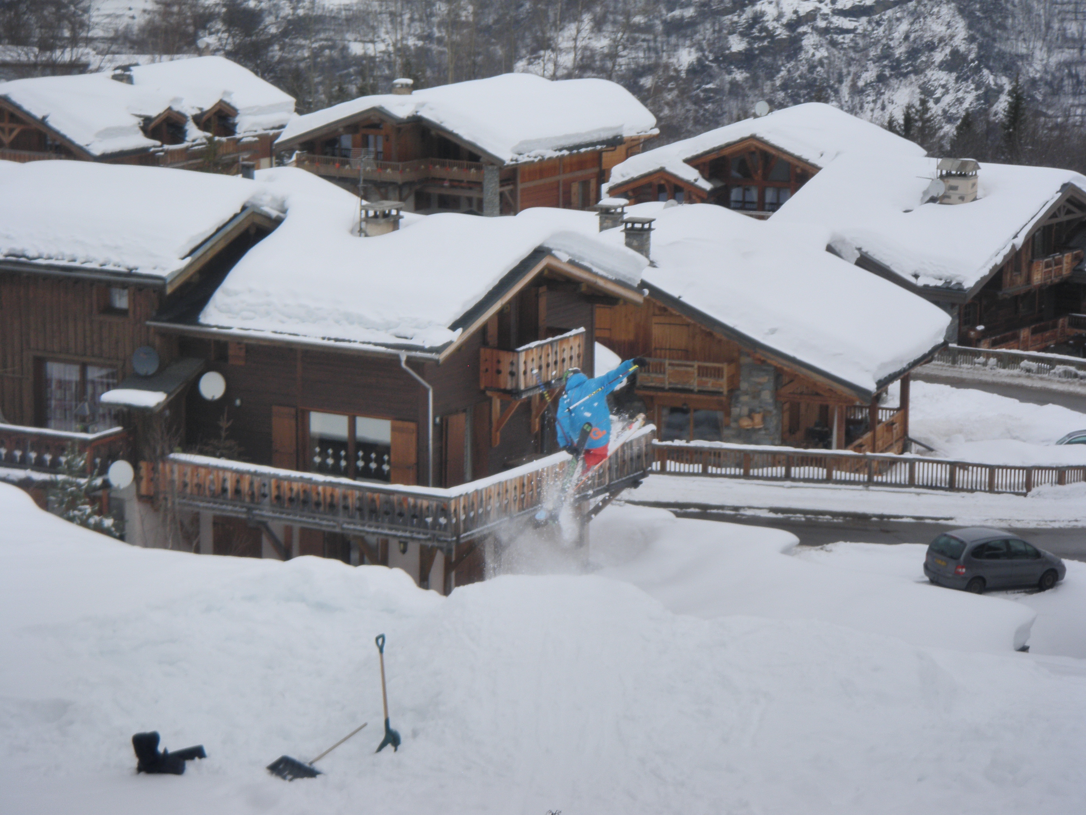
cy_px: 408
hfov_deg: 17.3
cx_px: 543
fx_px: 3576
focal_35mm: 114
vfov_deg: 13.0
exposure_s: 1/160
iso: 50
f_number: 5
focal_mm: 20.1
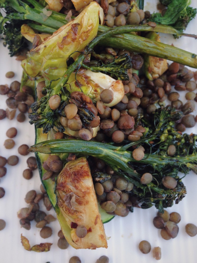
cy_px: 132
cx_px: 98
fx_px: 250
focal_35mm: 33
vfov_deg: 55.4
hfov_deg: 42.9
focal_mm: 4.12
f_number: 2.4
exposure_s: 1/30
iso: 50
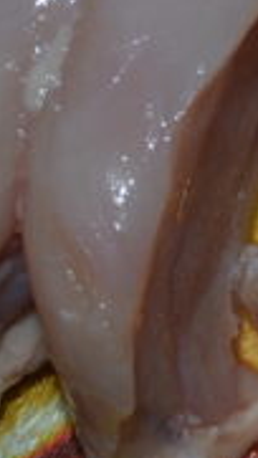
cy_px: 254
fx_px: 2356
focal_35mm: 194
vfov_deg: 11.1
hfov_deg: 6.0
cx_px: 597
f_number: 8
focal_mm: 32
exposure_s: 1/60
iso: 100
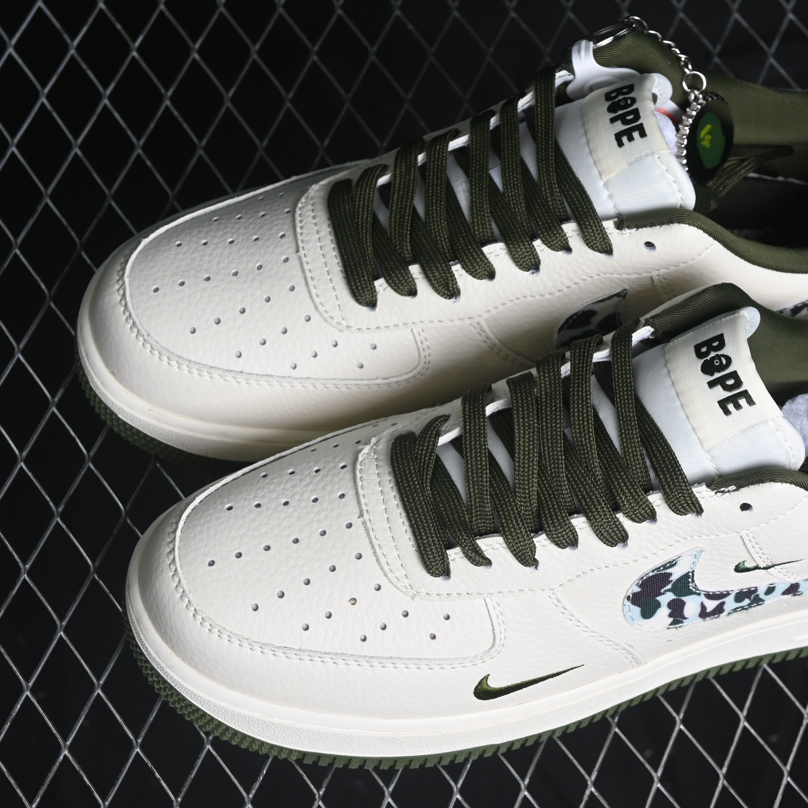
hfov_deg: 18.0
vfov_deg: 18.1
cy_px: 405
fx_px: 2535
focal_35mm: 96
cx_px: 563
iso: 160
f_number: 7.1
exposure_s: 1/80
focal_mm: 50
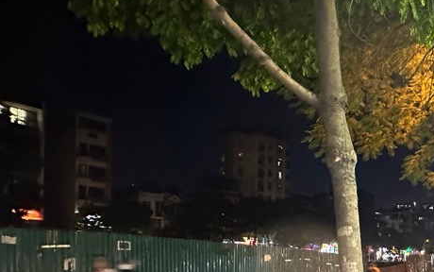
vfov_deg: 35.4
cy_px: 260
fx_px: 391
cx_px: 437
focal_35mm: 33
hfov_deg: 47.8
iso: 800
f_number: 2.2
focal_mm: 2.22
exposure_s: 1/34
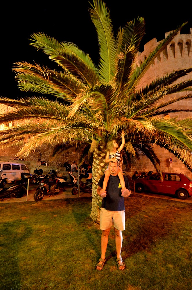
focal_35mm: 18
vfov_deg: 90.1
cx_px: 96
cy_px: 145
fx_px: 145
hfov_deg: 67.1
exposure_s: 1/8
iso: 6400
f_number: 4
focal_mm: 12
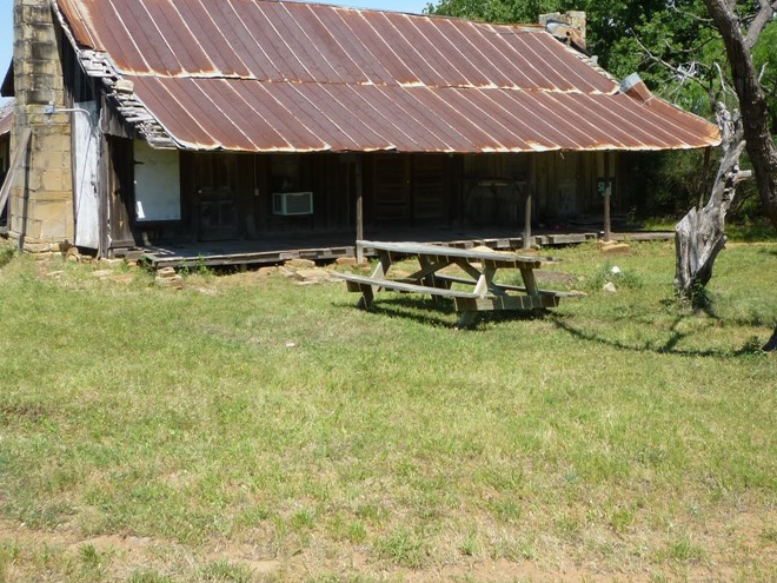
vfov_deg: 32.0
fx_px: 1010
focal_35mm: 45
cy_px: 204
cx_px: 429
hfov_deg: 42.0
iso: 80
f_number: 4
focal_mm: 5.2
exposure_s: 1/500
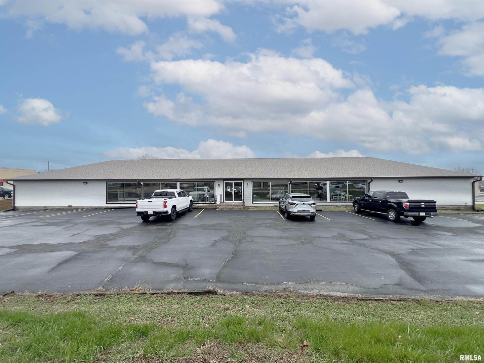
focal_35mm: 13
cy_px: 182
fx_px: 182
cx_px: 242
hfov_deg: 106.2
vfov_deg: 89.9
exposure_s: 1/1004
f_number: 1.8
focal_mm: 1.57
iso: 32
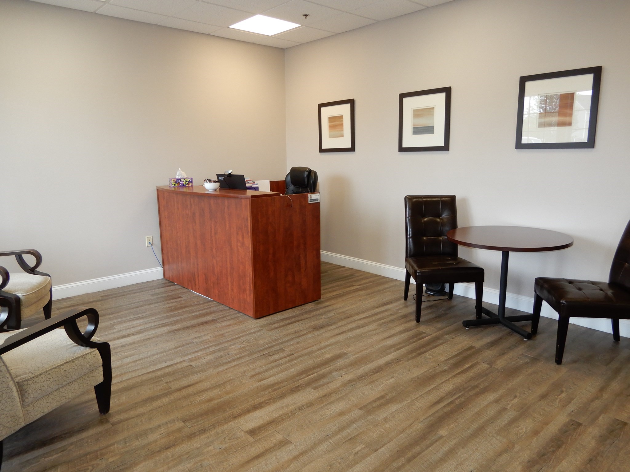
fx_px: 437
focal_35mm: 24
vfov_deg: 56.8
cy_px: 236
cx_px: 315
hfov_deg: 71.6
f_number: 3.4
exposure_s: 1/30
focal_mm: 4.3
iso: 140
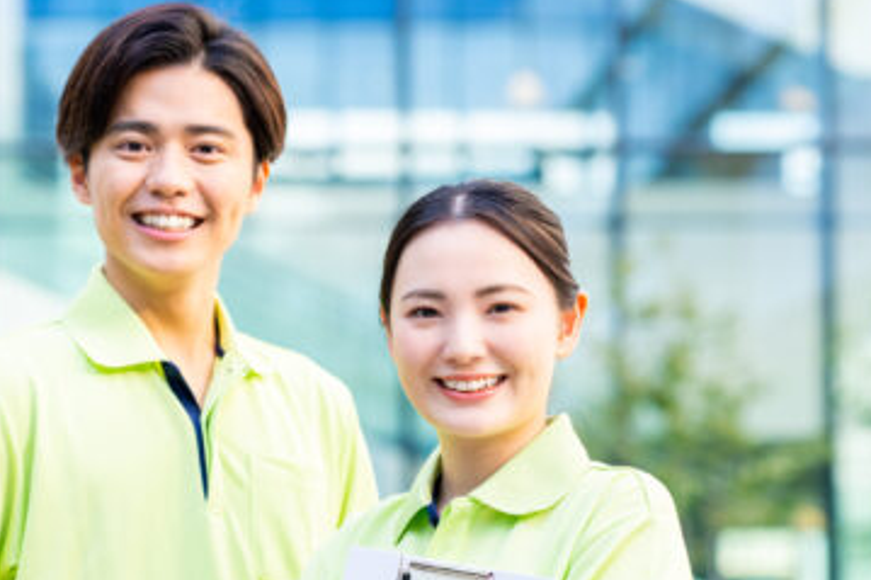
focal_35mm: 154
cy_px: 397
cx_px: 235
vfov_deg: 8.9
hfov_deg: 13.3
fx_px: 3724
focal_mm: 85
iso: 320
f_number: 2.8
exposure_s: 1/640
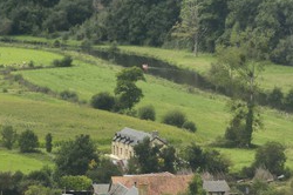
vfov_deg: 3.9
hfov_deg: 5.8
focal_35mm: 354
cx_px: 64
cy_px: 99
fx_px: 2877
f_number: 4.8
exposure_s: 1/200
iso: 100
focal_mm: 140
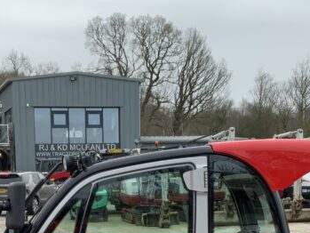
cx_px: 83
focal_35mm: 85
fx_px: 761
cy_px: 298
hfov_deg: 22.8
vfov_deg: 16.5
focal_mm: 3
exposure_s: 1/204
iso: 16
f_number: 1.8
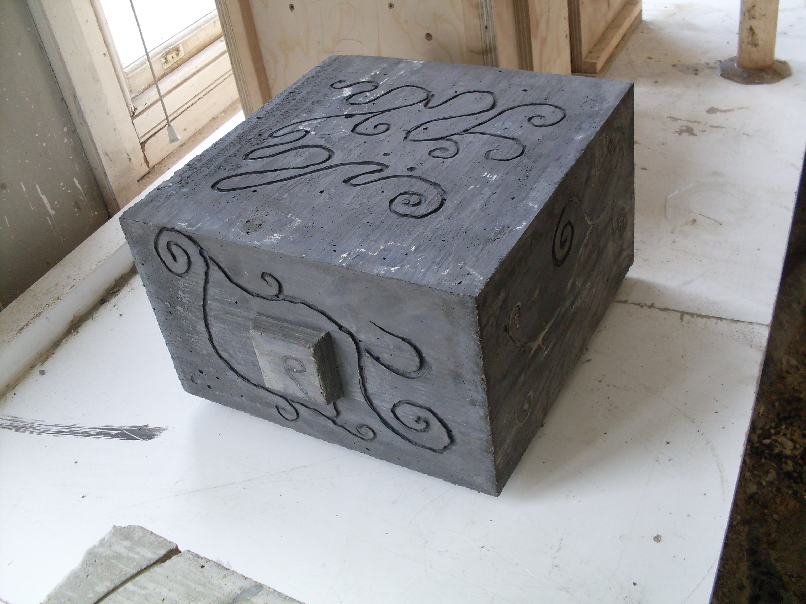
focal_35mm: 38
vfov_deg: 37.7
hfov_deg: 49.0
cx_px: 403
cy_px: 302
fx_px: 885
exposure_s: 1/90
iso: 80
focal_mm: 6.3
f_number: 2.8
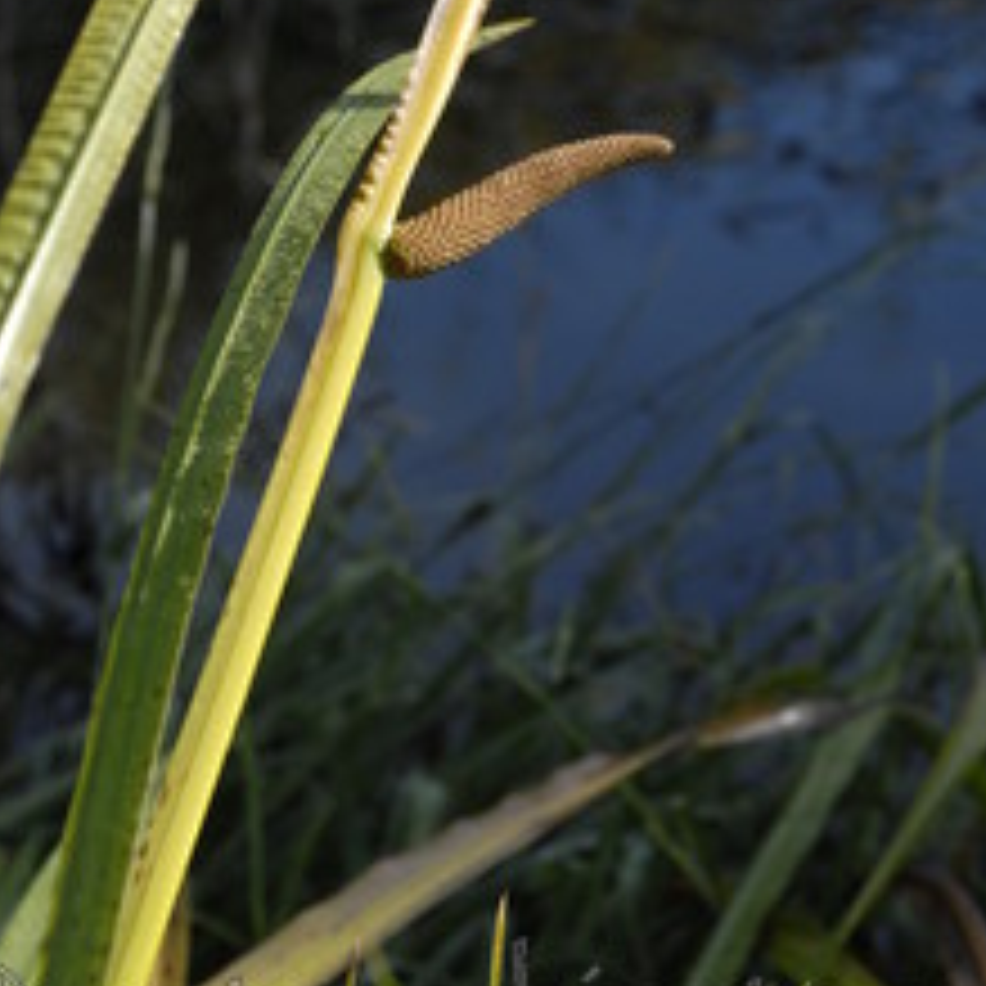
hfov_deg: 12.5
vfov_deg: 12.4
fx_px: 4512
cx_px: 470
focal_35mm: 140
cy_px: 252
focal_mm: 60
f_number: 8
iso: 400
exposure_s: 1/750
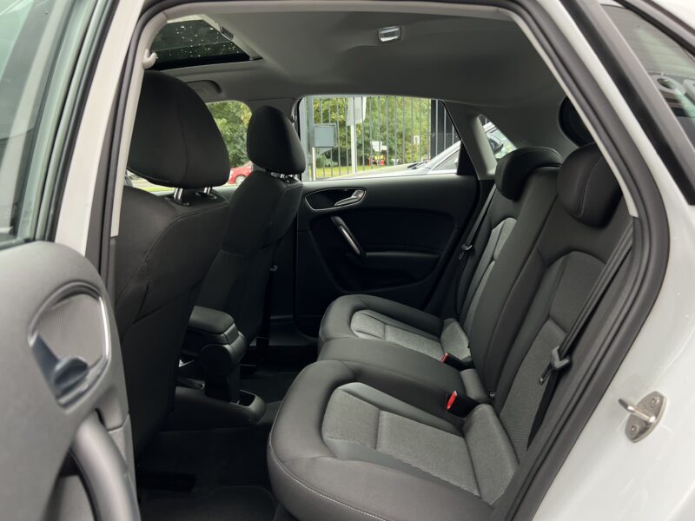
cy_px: 260
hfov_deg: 67.3
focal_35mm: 26
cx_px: 348
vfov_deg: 53.1
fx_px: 522
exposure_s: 1/121
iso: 125
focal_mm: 5.7
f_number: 1.5
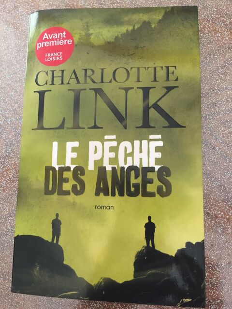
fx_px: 259
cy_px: 154
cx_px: 116
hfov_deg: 48.2
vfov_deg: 61.7
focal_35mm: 29
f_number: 2.2
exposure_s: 1/33
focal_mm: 4.15
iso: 100
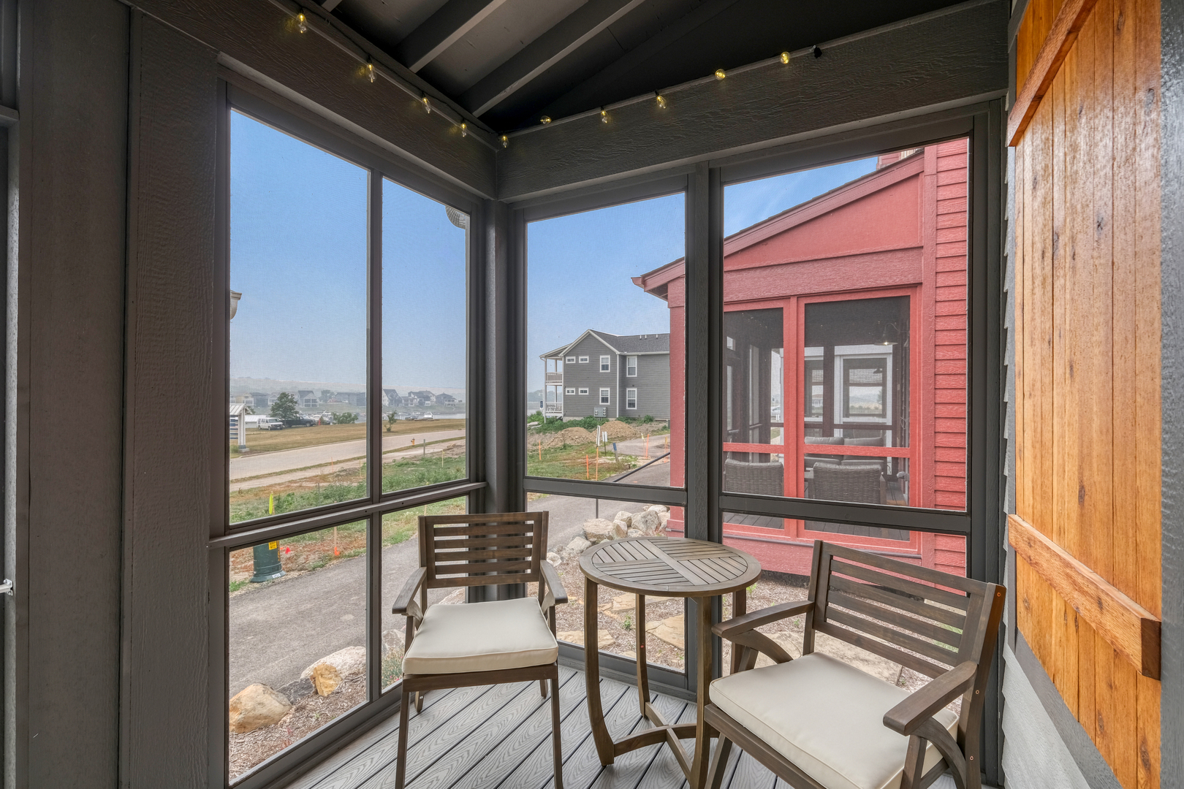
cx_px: 592
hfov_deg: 100.4
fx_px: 493
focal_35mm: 15
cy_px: 394
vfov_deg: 77.3
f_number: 8
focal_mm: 10
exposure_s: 1/15
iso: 160
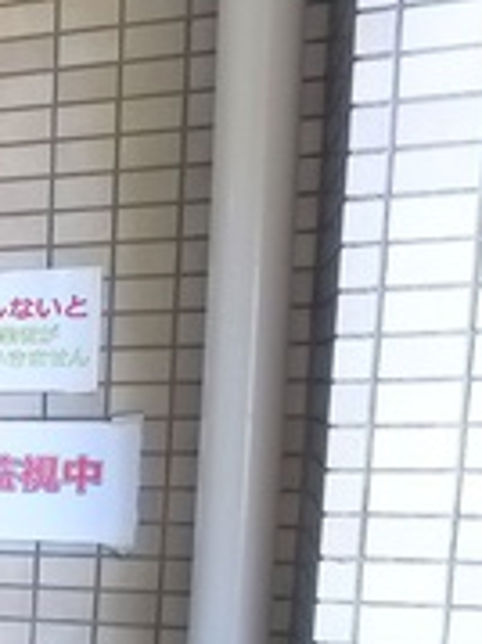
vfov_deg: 20.4
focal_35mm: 94
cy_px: 610
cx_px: -698
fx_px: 1747
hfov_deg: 12.3
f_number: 2
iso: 400
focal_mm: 5.1
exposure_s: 1/50
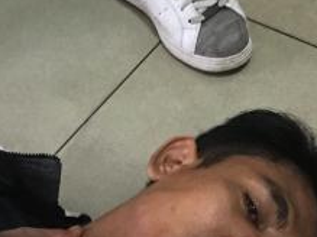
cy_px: 354
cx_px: 67
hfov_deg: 18.4
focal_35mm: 106
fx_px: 970
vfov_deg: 13.2
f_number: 2.2
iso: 100
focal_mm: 4.15
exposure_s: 1/8
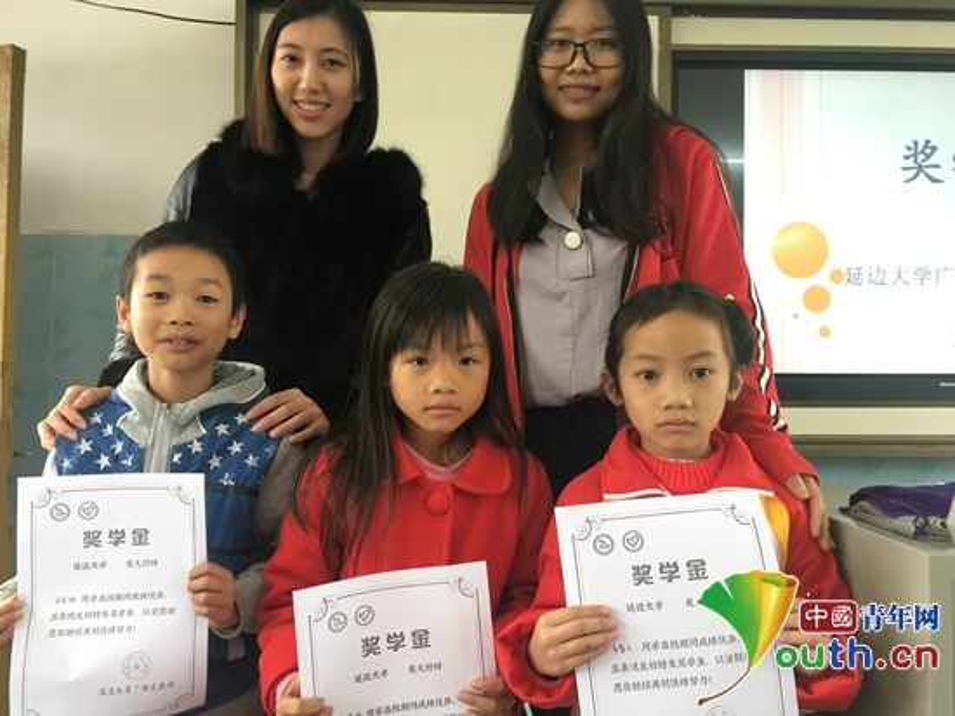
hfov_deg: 61.7
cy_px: 358
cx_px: 478
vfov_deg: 48.2
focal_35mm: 29
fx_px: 800
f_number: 2.2
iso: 64
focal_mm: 4.15
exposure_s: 1/33
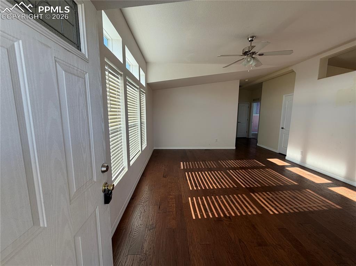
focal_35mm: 14
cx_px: 178
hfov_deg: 102.1
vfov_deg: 85.6
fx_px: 144
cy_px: 133
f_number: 2.2
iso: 40
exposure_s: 1/121
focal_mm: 2.22
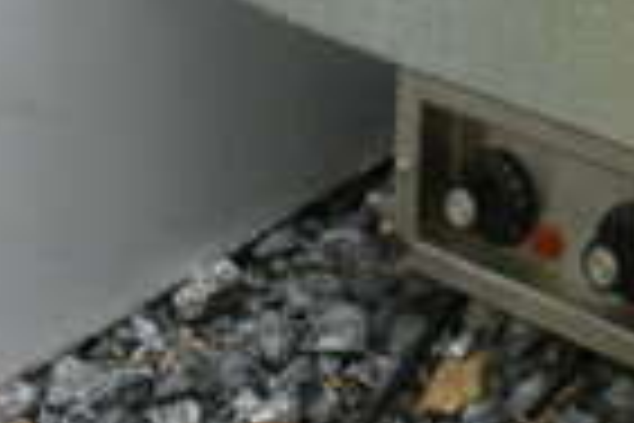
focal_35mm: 117
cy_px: 45
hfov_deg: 15.3
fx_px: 2060
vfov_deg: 11.6
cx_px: 1120
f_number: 5
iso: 400
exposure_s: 1/250
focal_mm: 18
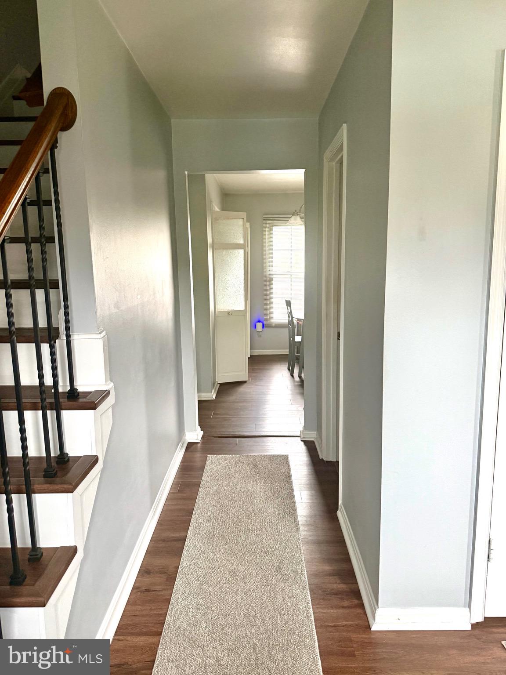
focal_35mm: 24
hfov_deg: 56.8
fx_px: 468
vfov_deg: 71.6
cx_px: 253
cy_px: 338
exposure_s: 1/60
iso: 320
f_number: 1.78
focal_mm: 6.76
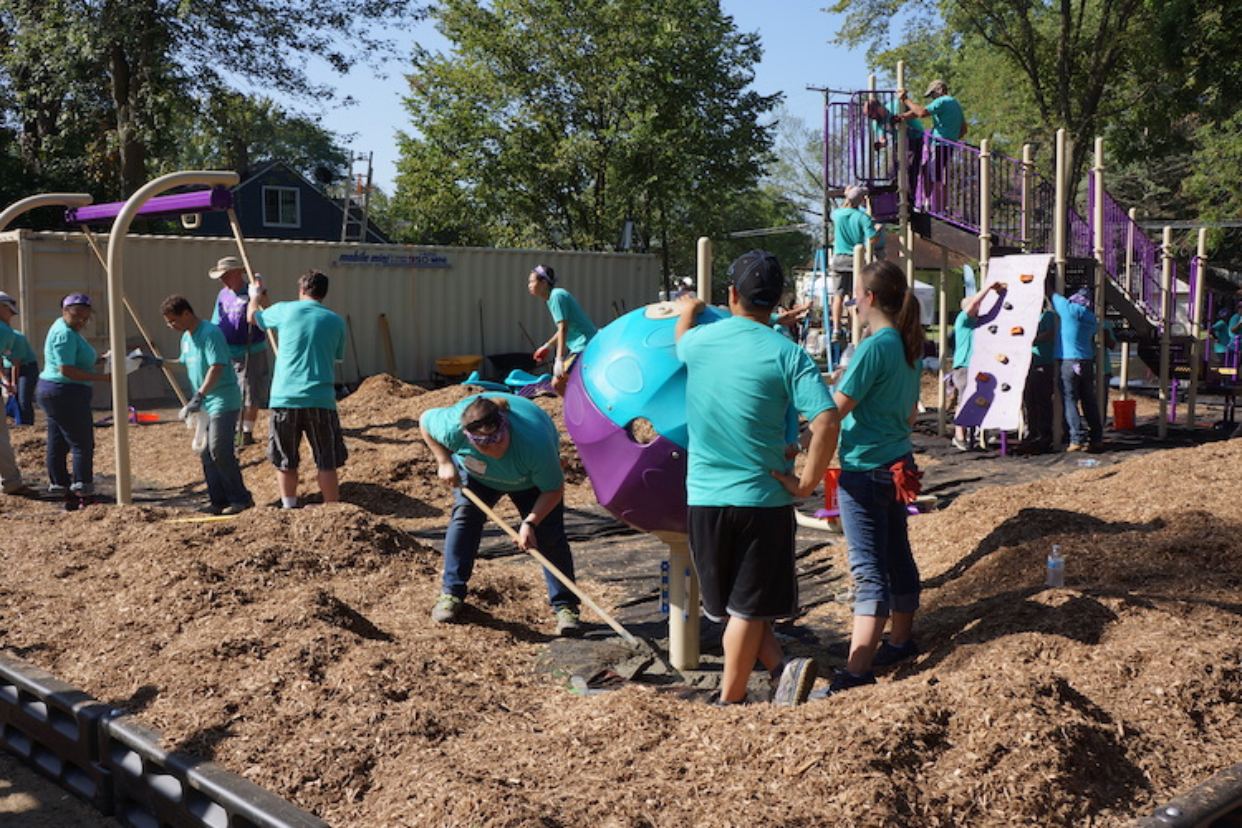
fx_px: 1173
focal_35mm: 34
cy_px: 414
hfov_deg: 55.8
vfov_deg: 38.9
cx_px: 621
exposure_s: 1/250
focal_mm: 23
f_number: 8
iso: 100
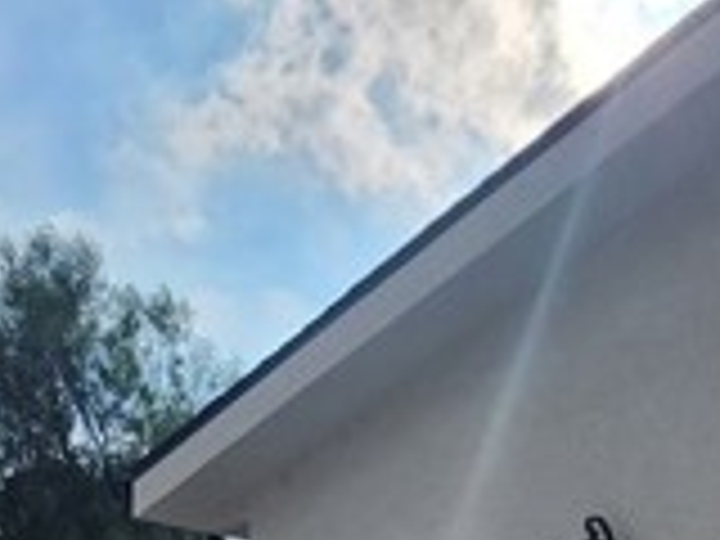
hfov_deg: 36.8
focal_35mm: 52
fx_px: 1082
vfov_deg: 22.1
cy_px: 855
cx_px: 387
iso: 50
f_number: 2.2
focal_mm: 2.2
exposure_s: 1/3255
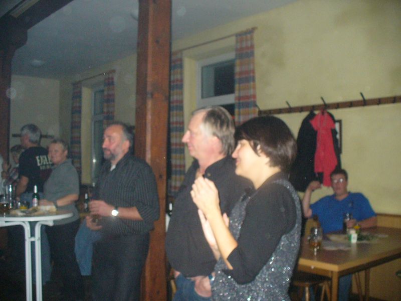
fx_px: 429
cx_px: 200
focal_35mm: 37
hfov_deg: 50.1
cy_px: 150
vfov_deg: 38.7
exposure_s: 1/60
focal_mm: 6.1
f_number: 2.8
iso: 400
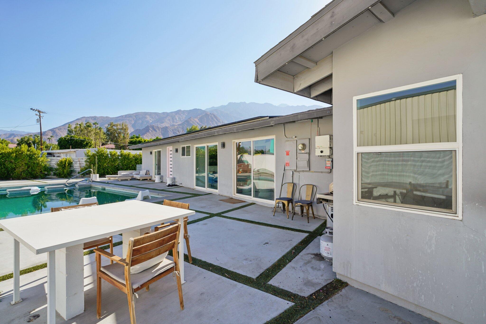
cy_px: 162
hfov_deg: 96.7
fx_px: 216
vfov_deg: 73.7
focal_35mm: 16
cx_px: 243
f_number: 8
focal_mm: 16
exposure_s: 1/200
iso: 100
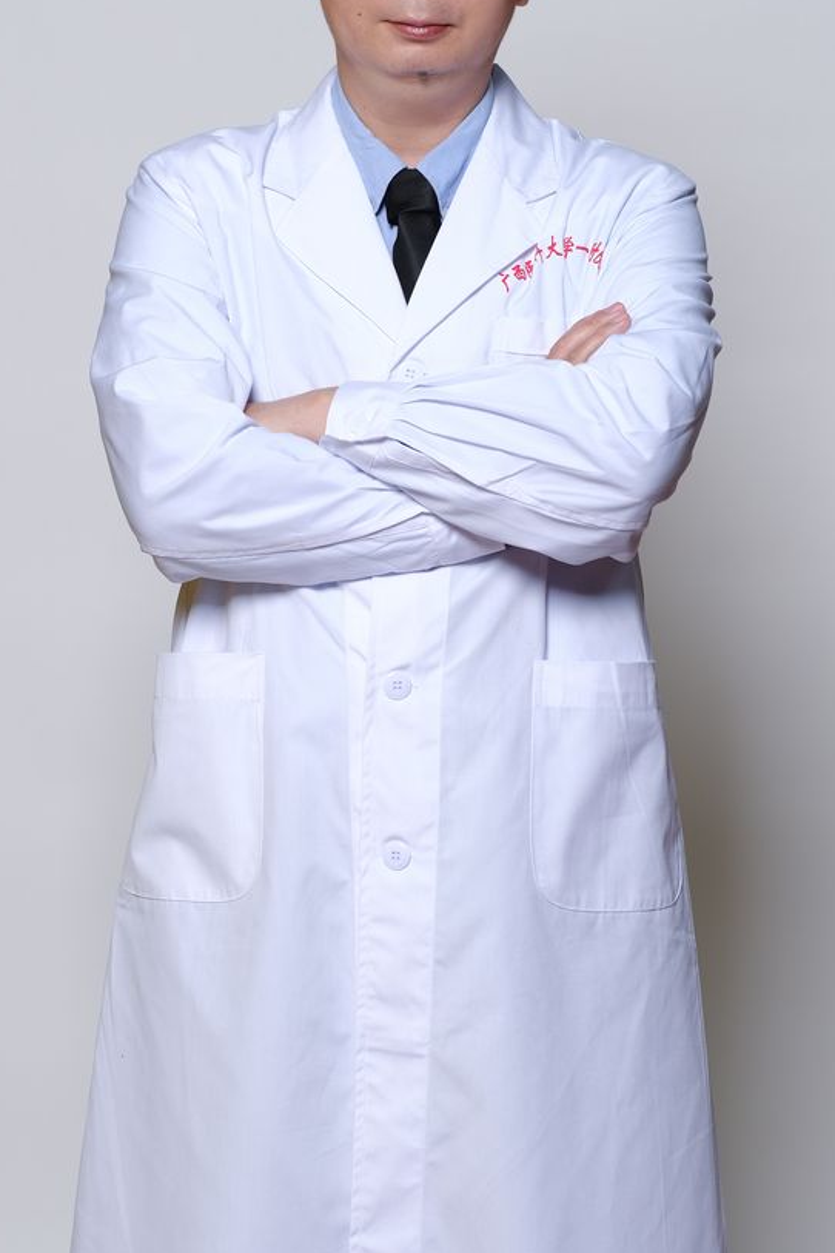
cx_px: 376
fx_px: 4314
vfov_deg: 16.5
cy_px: 569
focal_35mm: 124
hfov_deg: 11.1
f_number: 4
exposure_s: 1/160
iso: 250
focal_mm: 56
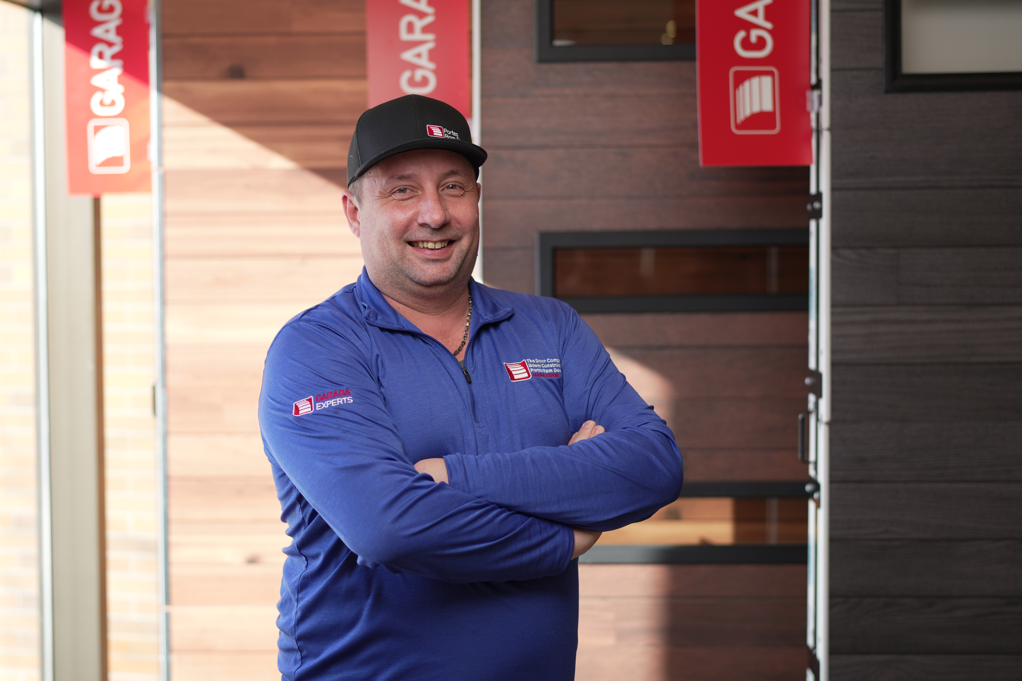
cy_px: 340
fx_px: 1490
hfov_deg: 37.9
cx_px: 511
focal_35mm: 52
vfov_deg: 25.8
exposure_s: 1/320
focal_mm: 35
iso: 100
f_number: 1.4
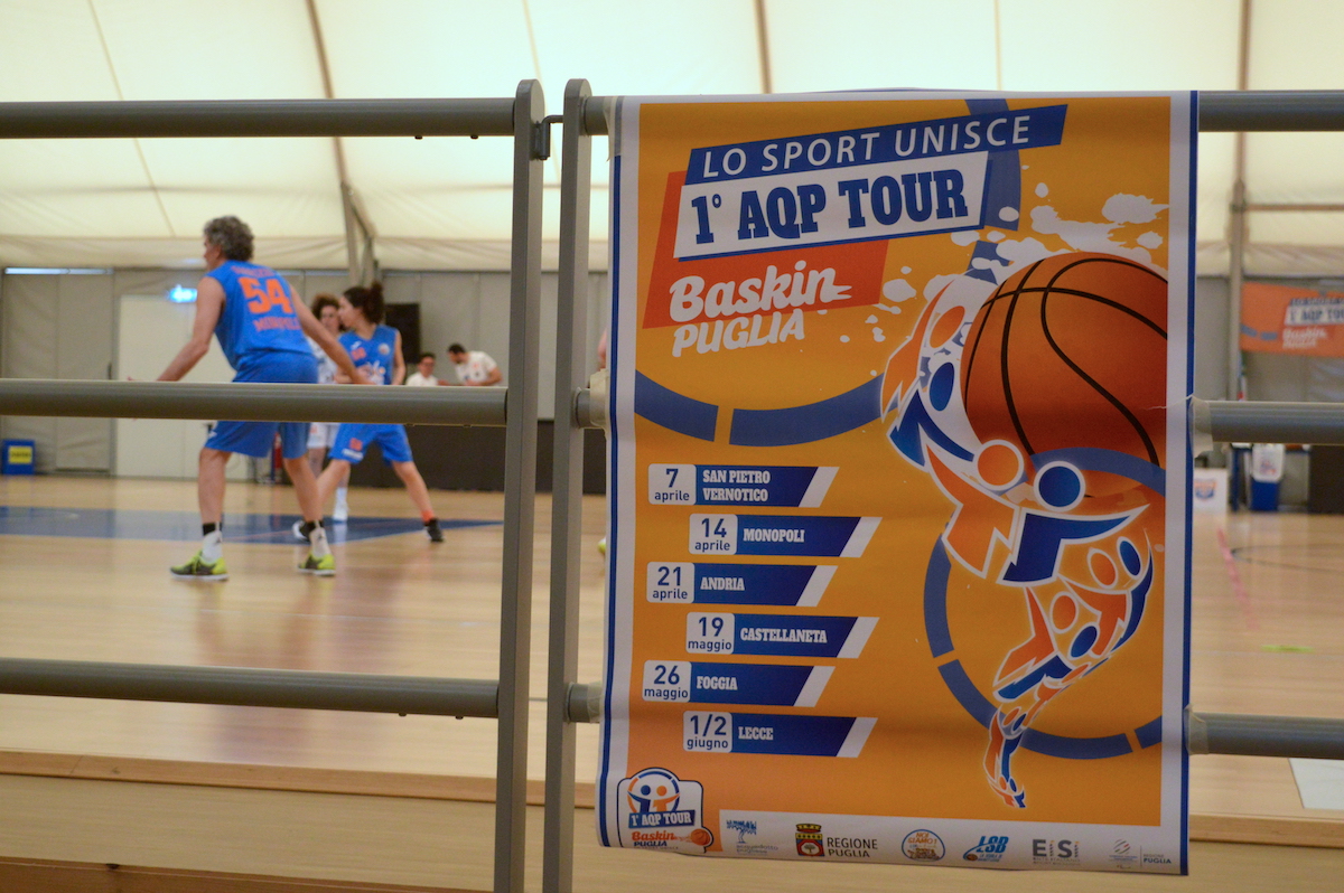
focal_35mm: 60
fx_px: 2238
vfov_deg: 22.6
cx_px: 672
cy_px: 446
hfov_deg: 33.4
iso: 1400
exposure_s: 1/500
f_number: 5
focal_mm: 40
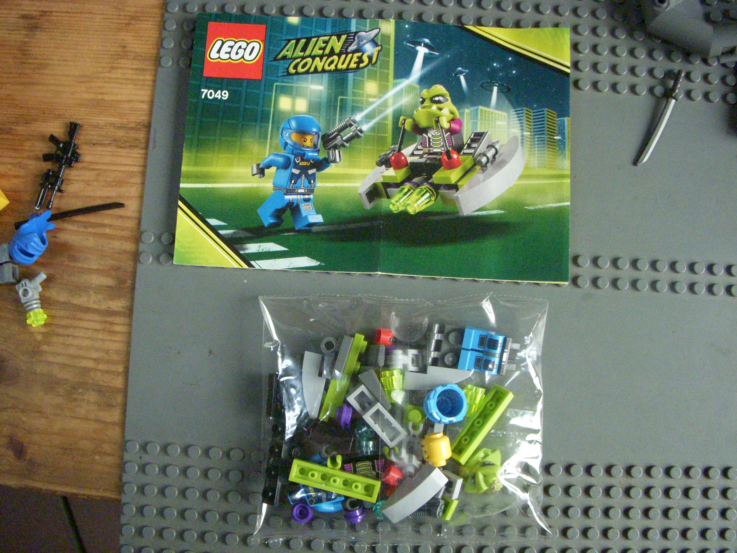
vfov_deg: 37.7
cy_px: 276
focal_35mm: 38
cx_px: 368
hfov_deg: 49.0
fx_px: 809
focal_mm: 6.3
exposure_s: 1/125
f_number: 3.3
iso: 800
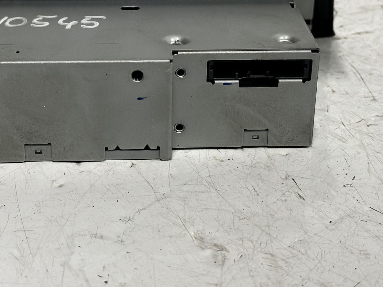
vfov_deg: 17.7
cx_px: 151
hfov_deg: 23.5
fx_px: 918
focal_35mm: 83
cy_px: 76
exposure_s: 1/50
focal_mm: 6.86
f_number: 1.78
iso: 80
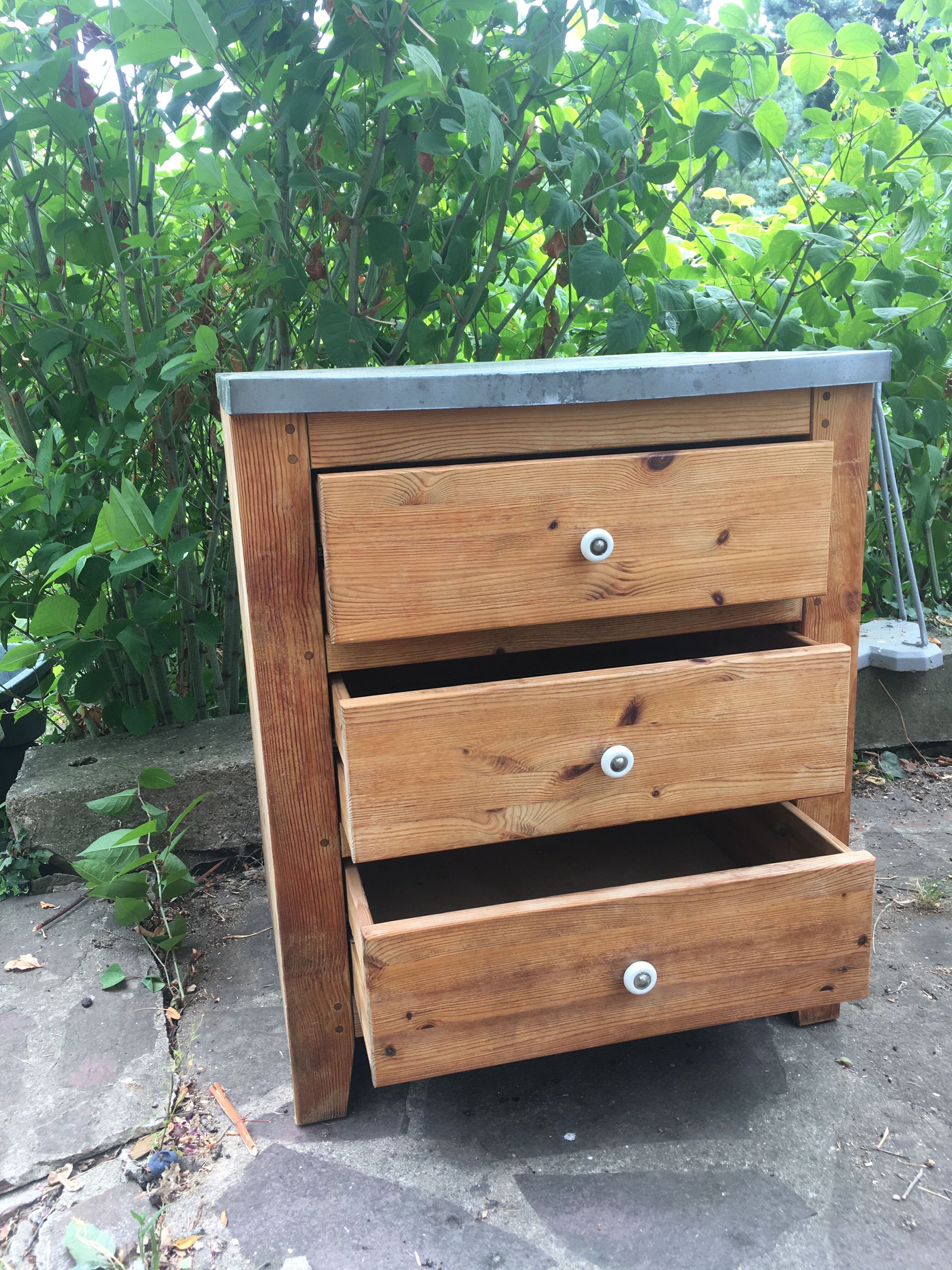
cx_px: 476
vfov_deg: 61.7
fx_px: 1063
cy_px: 635
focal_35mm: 29
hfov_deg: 48.2
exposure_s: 1/106
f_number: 2.2
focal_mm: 4.15
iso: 25
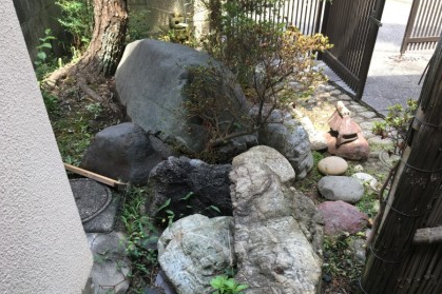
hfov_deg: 60.3
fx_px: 380
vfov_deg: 42.2
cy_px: 169
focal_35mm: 31
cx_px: 224
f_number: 2.2
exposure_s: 1/120
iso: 32
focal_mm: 4.15
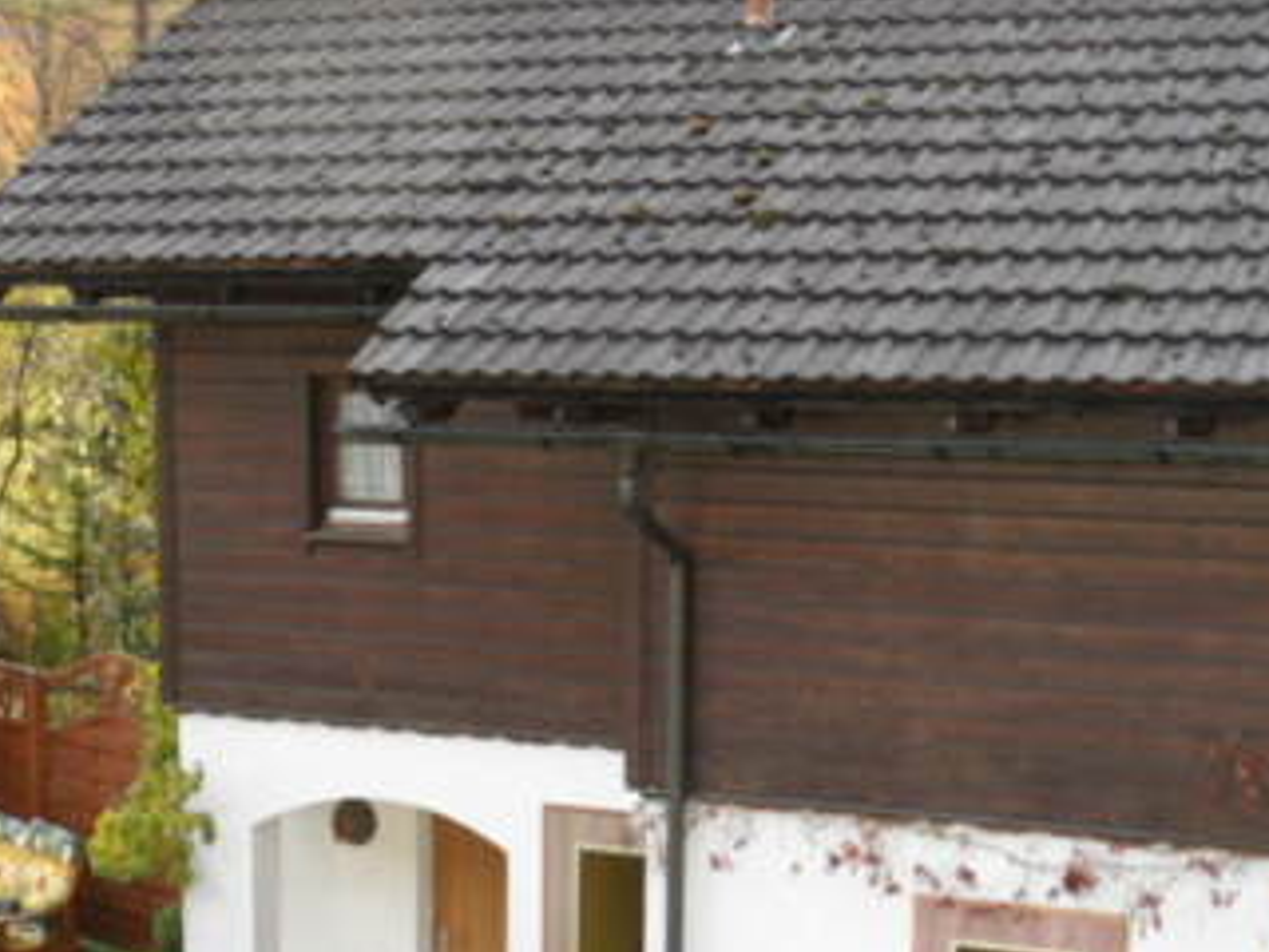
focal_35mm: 70
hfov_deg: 27.1
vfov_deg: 20.8
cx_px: 194
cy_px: 758
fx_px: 2566
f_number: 3.6
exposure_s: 1/180
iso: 120
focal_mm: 6.5
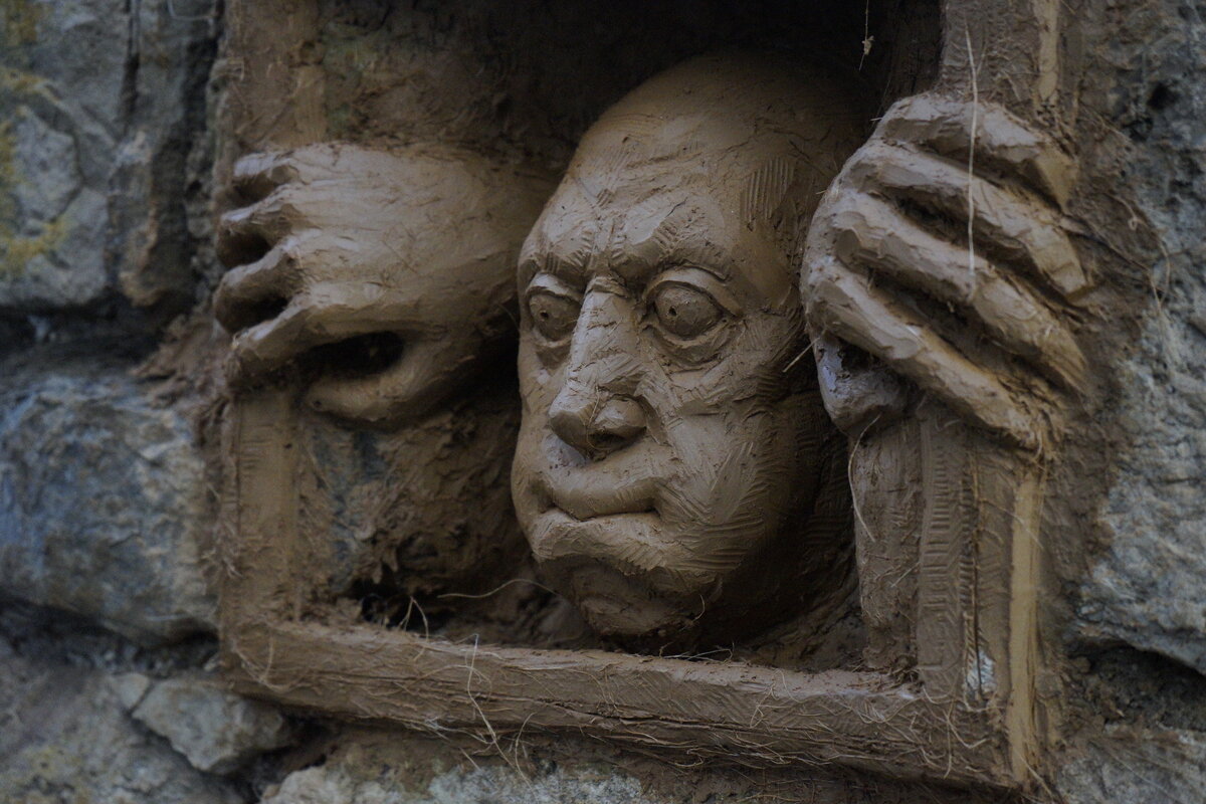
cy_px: 402
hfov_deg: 30.1
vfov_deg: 20.3
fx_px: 2244
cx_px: 603
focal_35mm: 67
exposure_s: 1/1600
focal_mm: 67
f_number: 5.6
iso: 6400
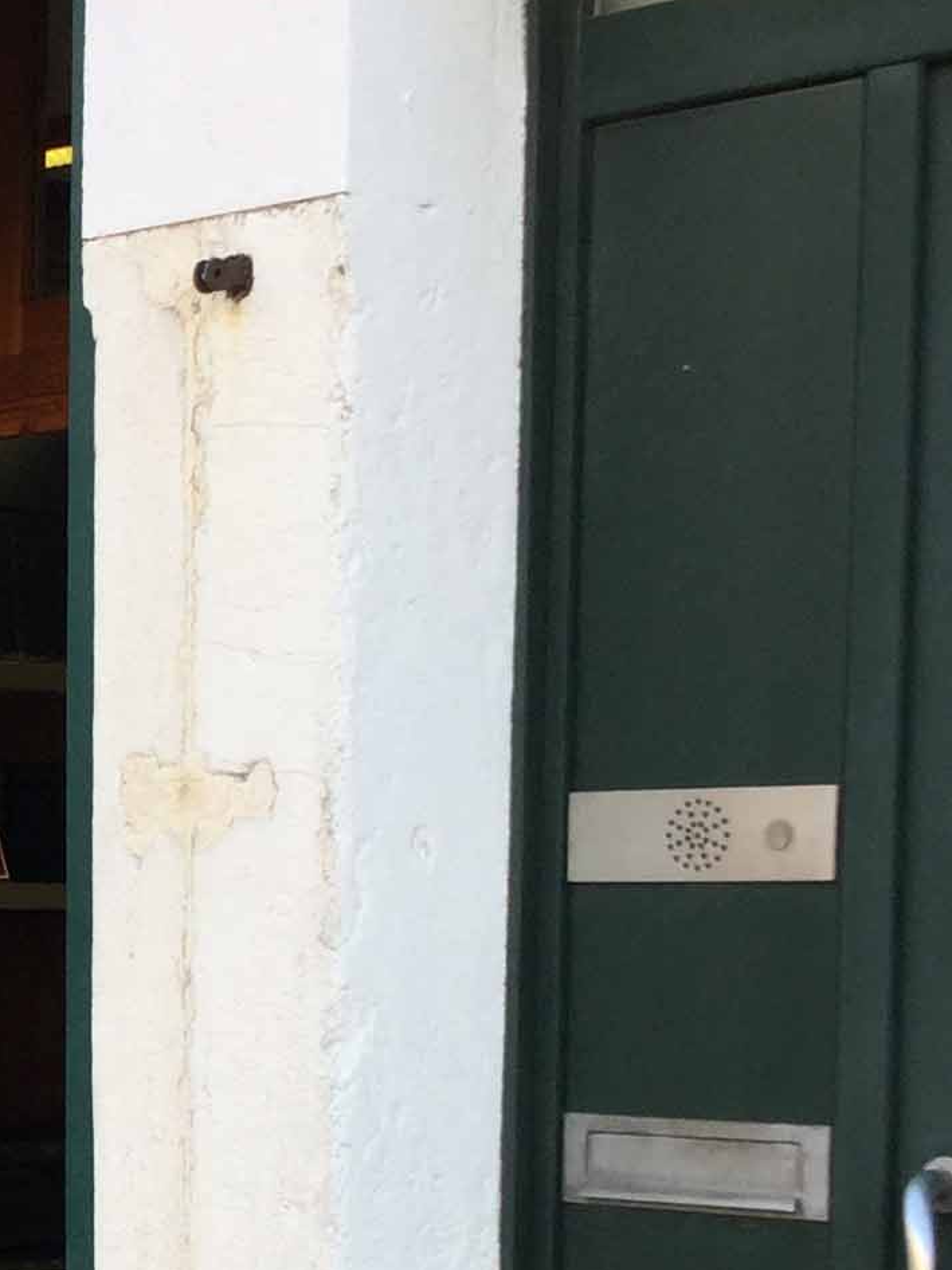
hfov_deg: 13.0
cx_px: -551
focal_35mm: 107
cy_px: 1106
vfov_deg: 18.1
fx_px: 3925
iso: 25
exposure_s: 1/155
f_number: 2.4
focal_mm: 3.3
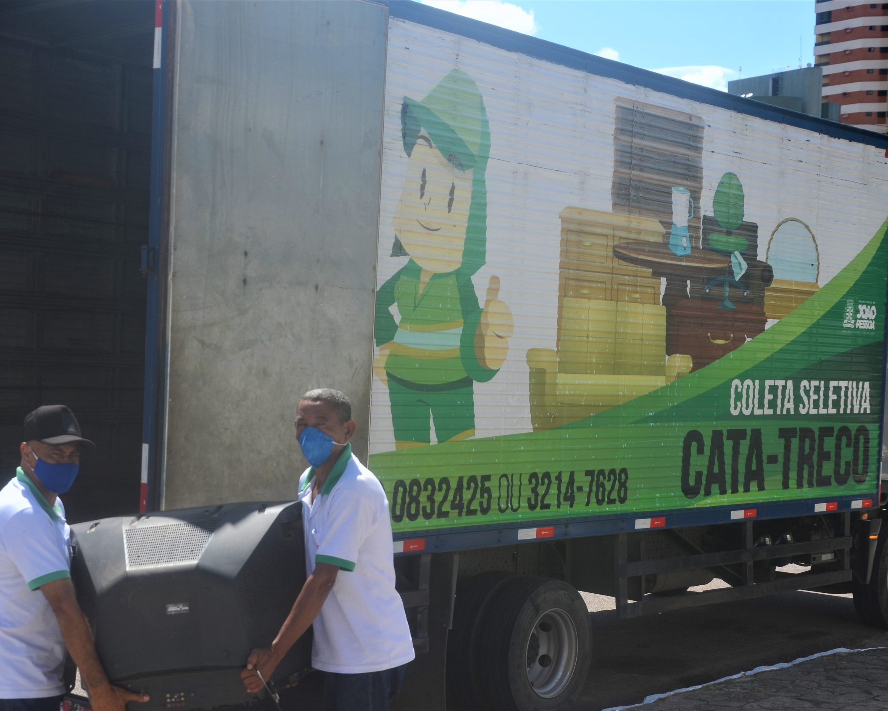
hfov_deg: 31.6
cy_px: 356
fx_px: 1566
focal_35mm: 60
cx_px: 381
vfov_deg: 25.6
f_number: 7.1
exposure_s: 1/320
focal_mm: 35
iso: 100
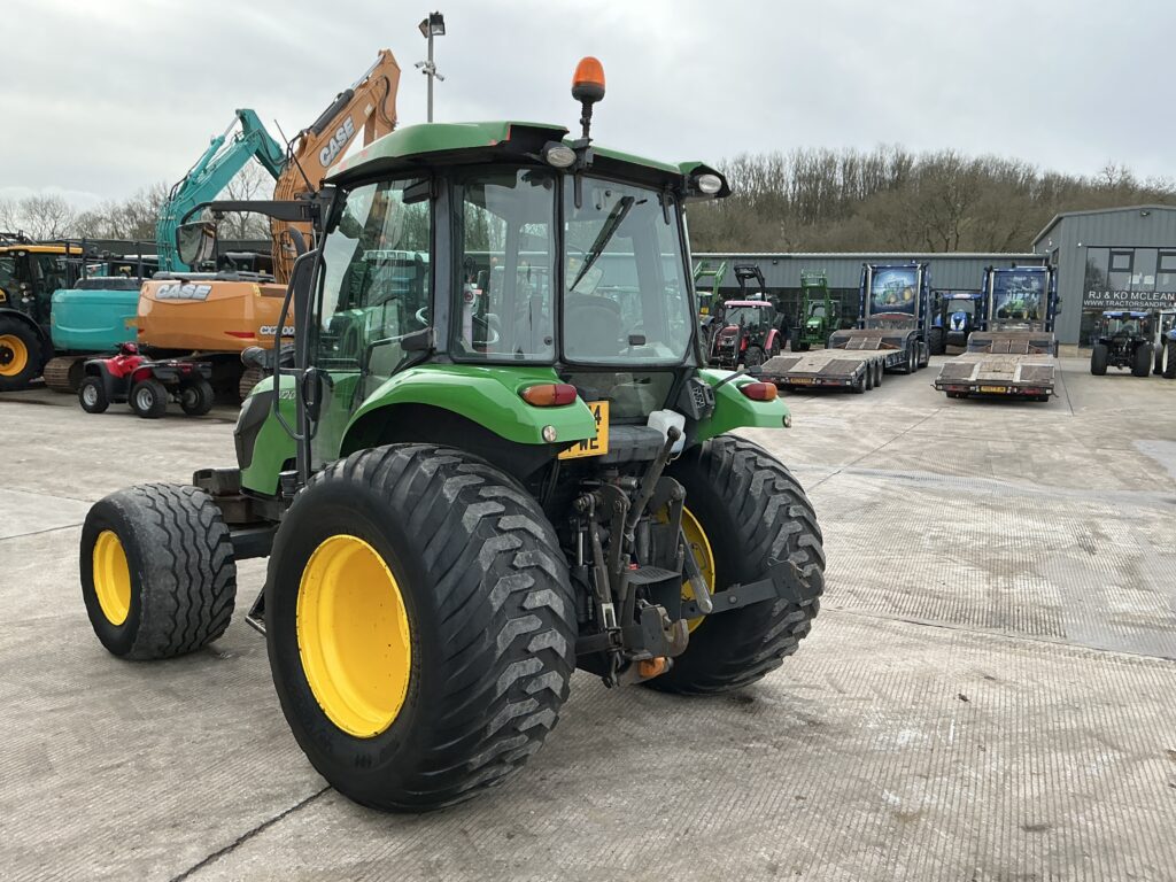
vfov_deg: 49.7
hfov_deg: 63.4
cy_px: 441
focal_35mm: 28
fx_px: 951
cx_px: 588
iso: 25
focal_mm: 3
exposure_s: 1/473
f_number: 1.8
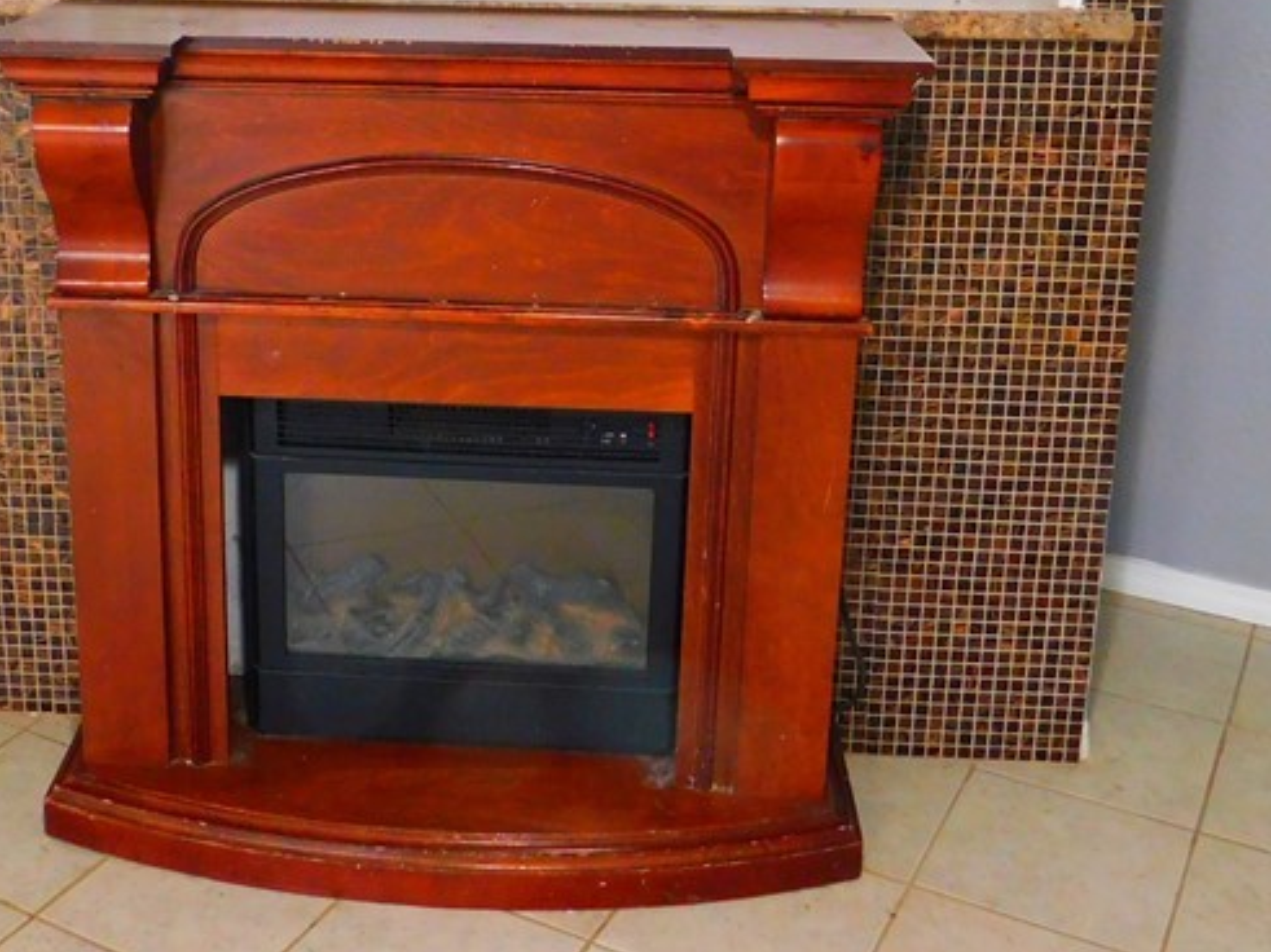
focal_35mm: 48
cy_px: 168
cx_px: 489
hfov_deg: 39.4
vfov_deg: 29.5
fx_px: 1762
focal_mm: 4
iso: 360
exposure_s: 1/30
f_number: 3
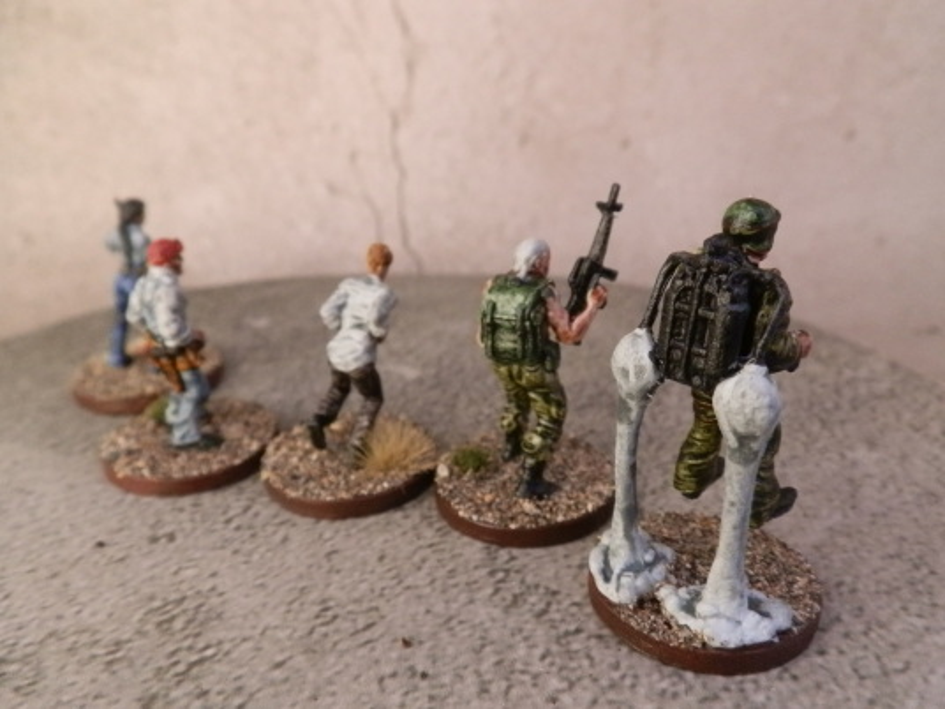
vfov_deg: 49.7
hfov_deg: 63.4
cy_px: 354
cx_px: 472
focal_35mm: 28
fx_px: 764
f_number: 3.1
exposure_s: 1/100
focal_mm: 5
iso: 400
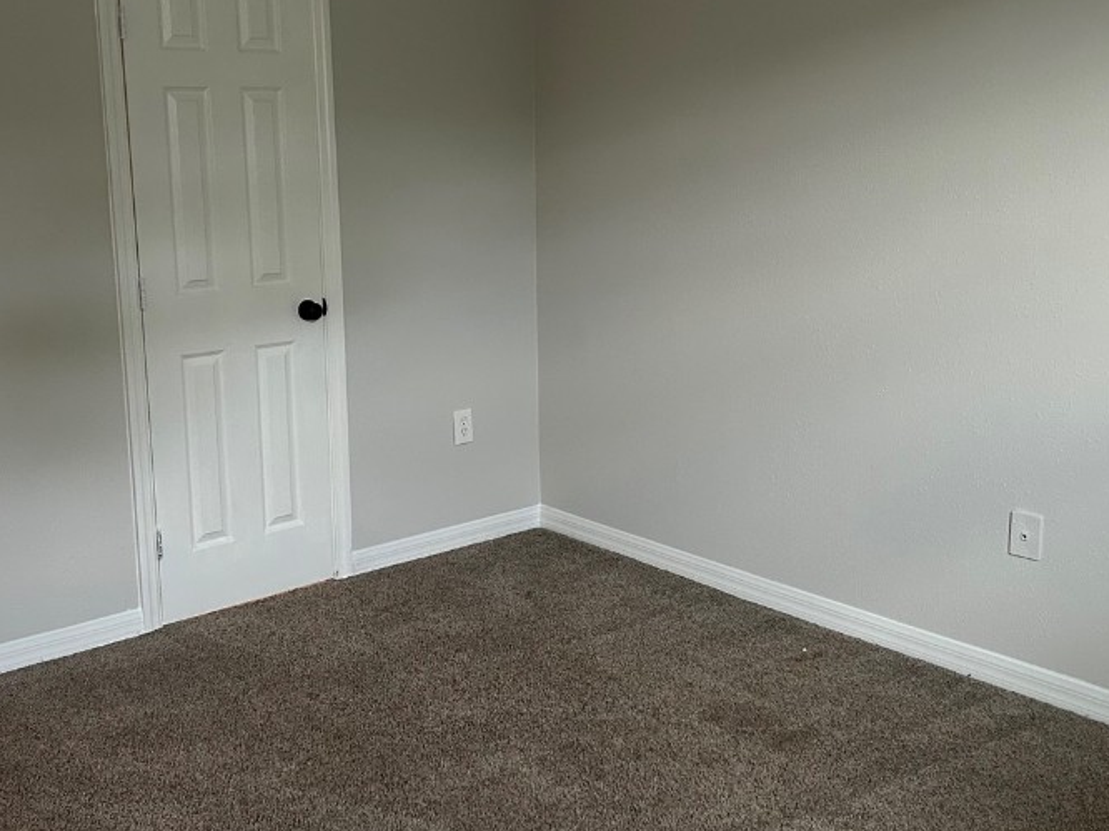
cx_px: 463
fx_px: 1281
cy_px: 358
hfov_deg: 46.6
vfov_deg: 35.9
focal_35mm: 40
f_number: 1.5
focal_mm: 5.7
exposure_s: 1/60
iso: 250
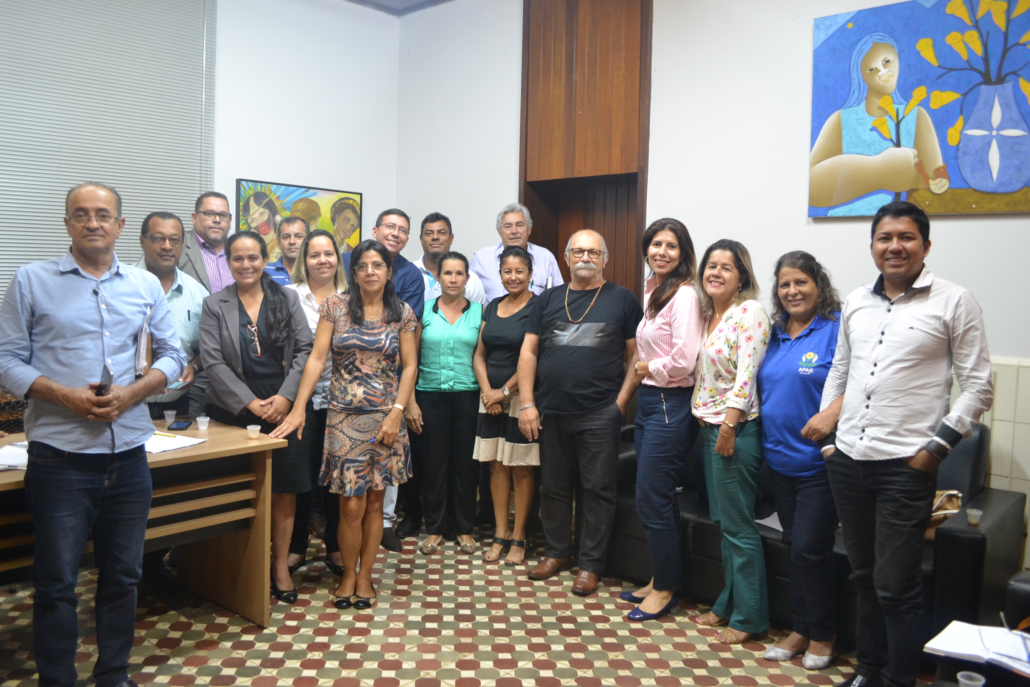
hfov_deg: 67.4
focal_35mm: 27
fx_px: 772
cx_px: 515
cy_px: 344
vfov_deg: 47.9
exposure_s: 1/15
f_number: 3.5
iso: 1400
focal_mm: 18
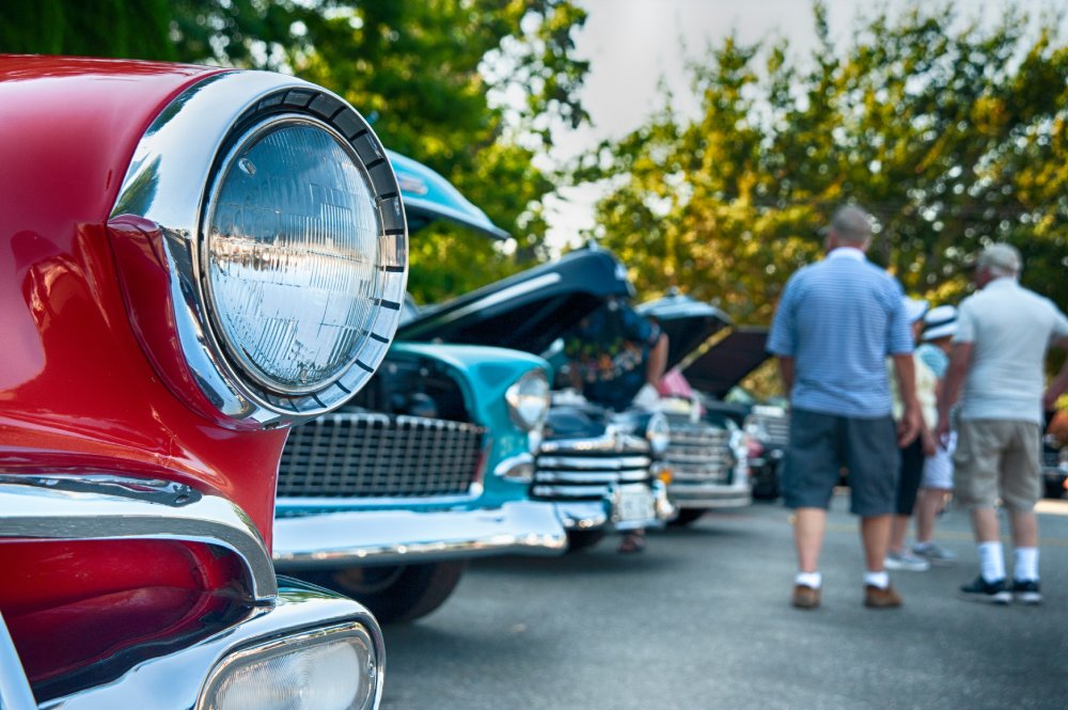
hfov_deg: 38.2
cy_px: 355
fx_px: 1541
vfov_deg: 25.9
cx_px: 534
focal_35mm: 52
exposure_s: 1/640
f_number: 8
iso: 800
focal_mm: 52
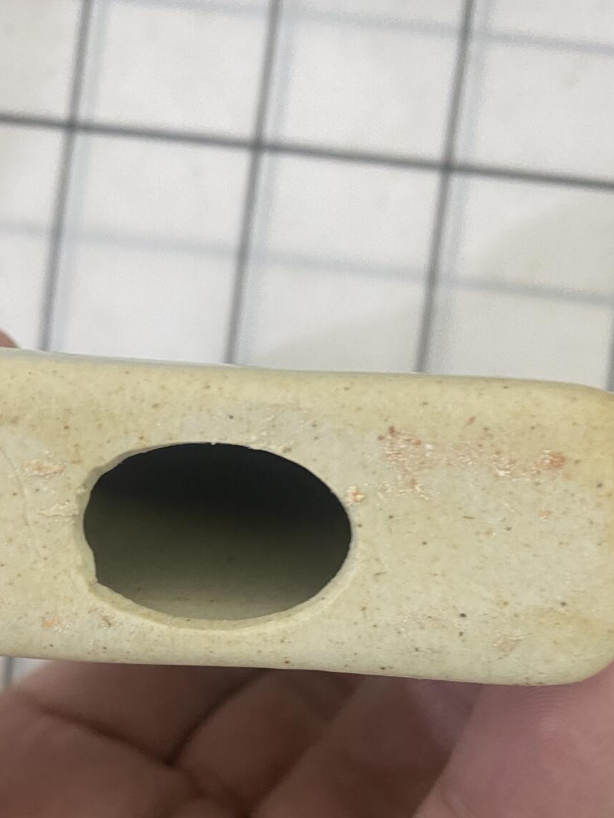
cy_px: 604
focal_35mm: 41
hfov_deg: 34.9
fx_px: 969
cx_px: 225
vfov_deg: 44.4
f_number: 1.8
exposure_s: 1/50
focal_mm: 4.25
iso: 250
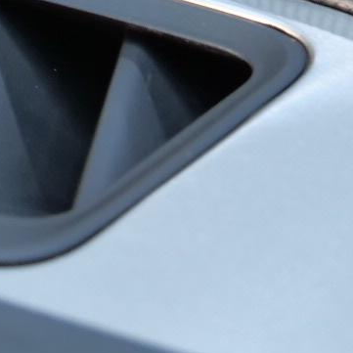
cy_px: -556
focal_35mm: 321
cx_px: -249
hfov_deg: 5.4
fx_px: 3703
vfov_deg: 5.3
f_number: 5.6
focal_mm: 25
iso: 400
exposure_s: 1/4
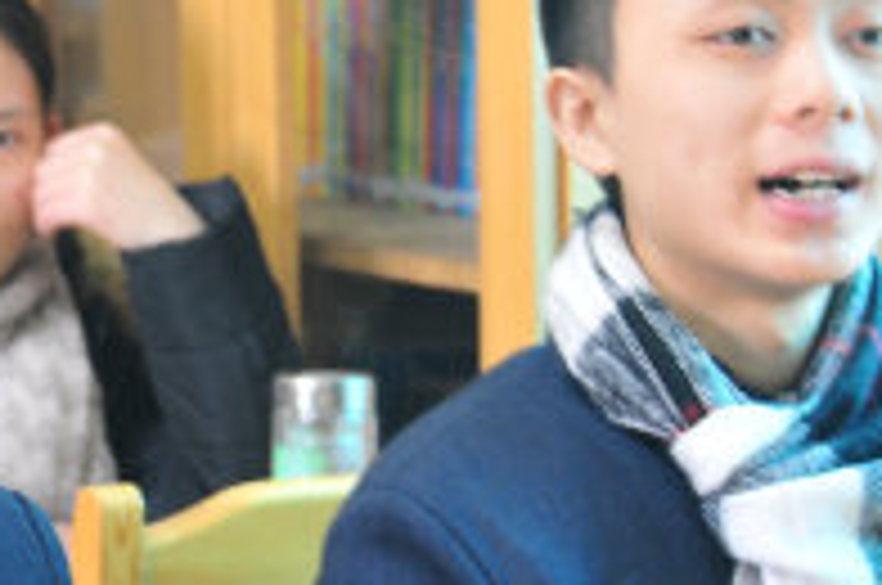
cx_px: -90
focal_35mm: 201
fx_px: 4916
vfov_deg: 6.8
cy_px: 225
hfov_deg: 10.1
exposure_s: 1/25
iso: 400
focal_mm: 38
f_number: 2.8
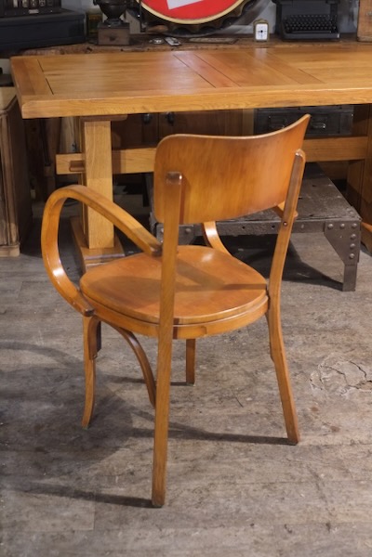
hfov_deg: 25.5
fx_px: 821
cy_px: 278
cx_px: 186
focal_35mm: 53
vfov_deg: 37.5
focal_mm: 35
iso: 3200
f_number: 3.6
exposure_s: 1/125
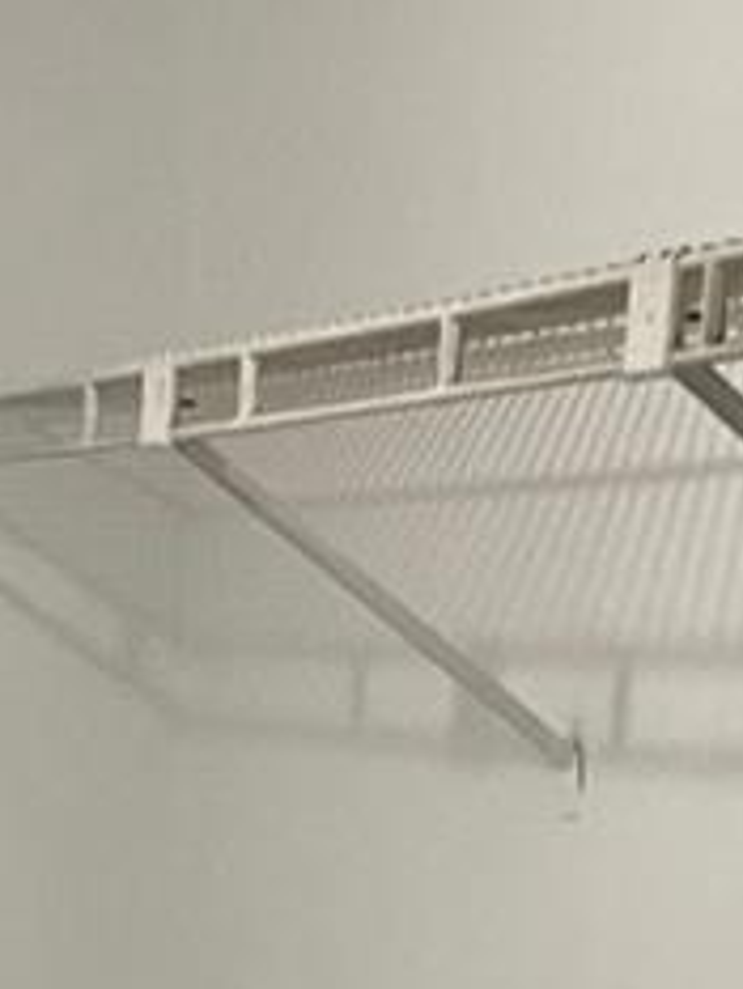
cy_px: 1961
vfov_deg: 12.9
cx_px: -132
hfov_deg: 10.9
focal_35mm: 134
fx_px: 3831
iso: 250
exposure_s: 1/60
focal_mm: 4.2
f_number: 1.6
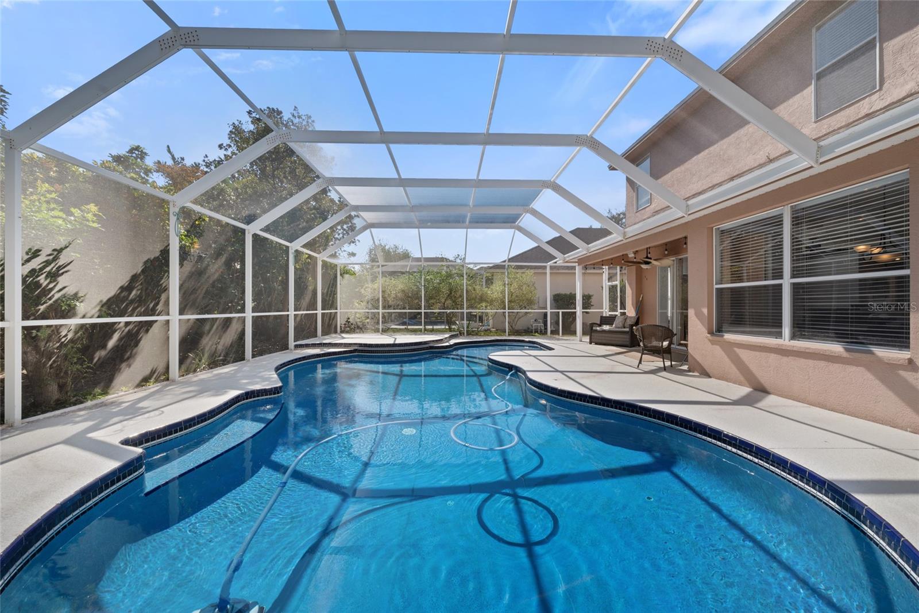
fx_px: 357
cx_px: 460
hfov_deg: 104.2
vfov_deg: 81.2
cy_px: 306
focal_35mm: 14
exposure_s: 1/400
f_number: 9
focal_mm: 14
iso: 250
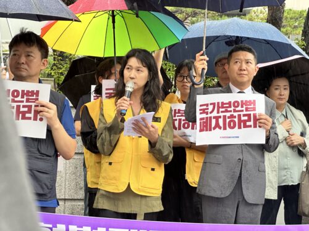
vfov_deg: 19.1
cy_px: 116
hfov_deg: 25.3
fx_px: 687
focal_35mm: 77
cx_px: 154
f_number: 2.8
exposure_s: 1/99
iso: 125
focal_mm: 9
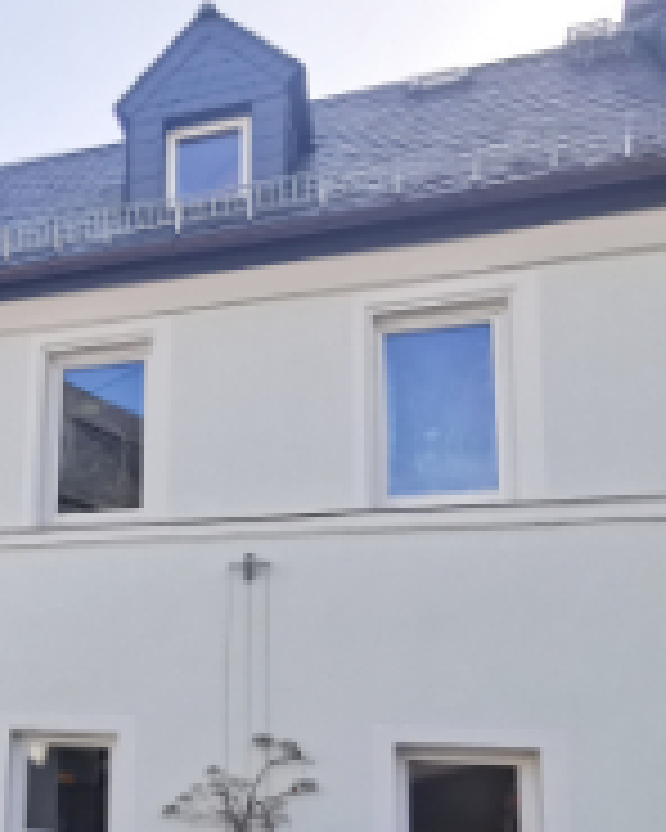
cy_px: 616
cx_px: -27
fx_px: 936
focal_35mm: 38
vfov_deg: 46.4
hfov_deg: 34.9
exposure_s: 1/214
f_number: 2.2
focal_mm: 2.4
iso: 50
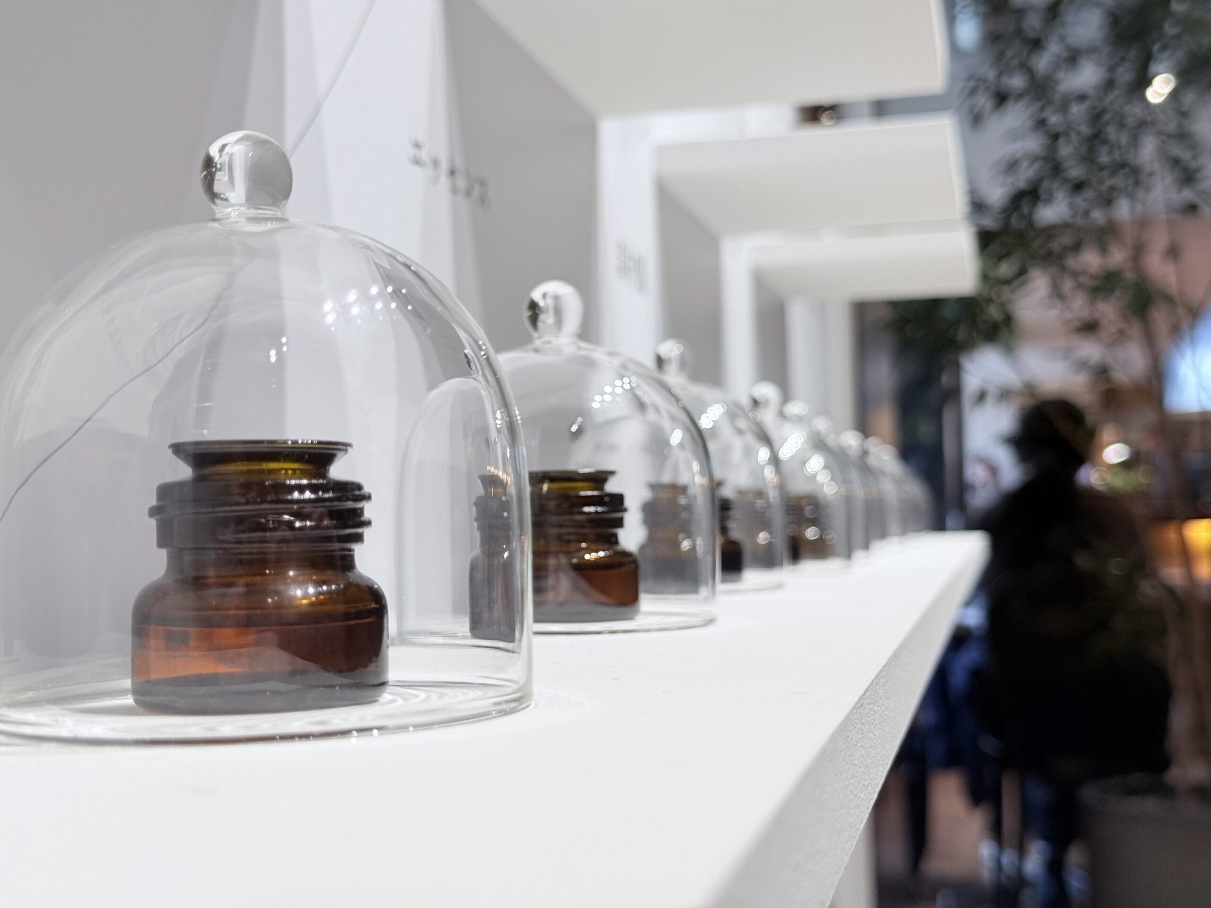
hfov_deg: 39.7
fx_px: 1679
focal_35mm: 48
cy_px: 454
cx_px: 606
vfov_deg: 30.3
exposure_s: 1/100
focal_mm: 6.76
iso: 50
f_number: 1.78
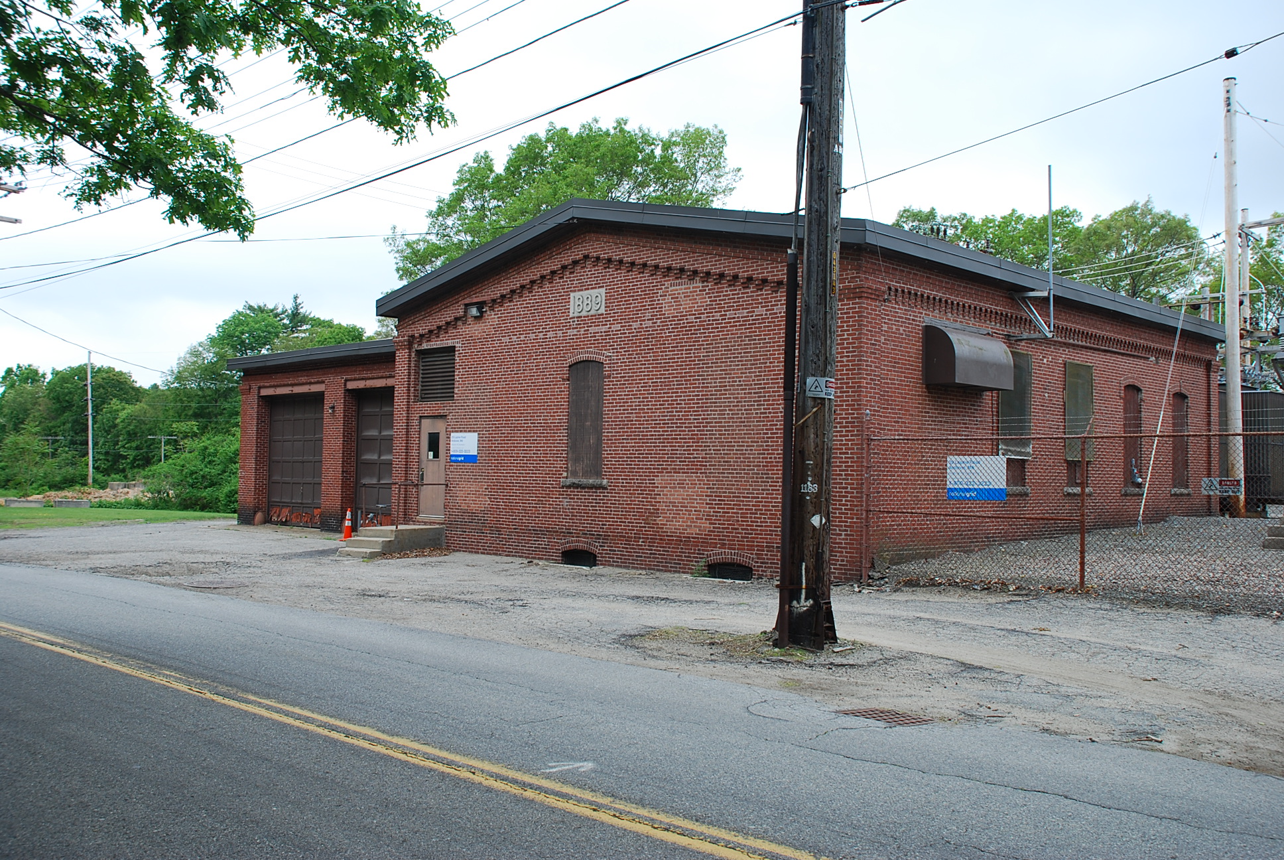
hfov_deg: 57.2
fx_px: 1178
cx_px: 642
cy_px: 430
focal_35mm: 33
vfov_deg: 40.1
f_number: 5.6
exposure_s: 1/125
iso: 100
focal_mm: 22
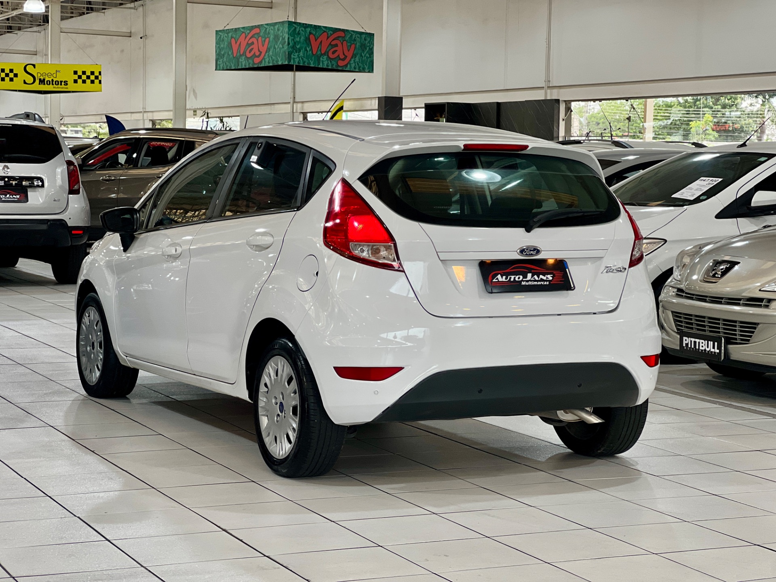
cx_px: 388
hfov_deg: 25.3
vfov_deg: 19.1
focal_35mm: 77
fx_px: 1726
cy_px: 291
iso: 125
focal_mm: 9
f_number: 2.8
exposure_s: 1/40
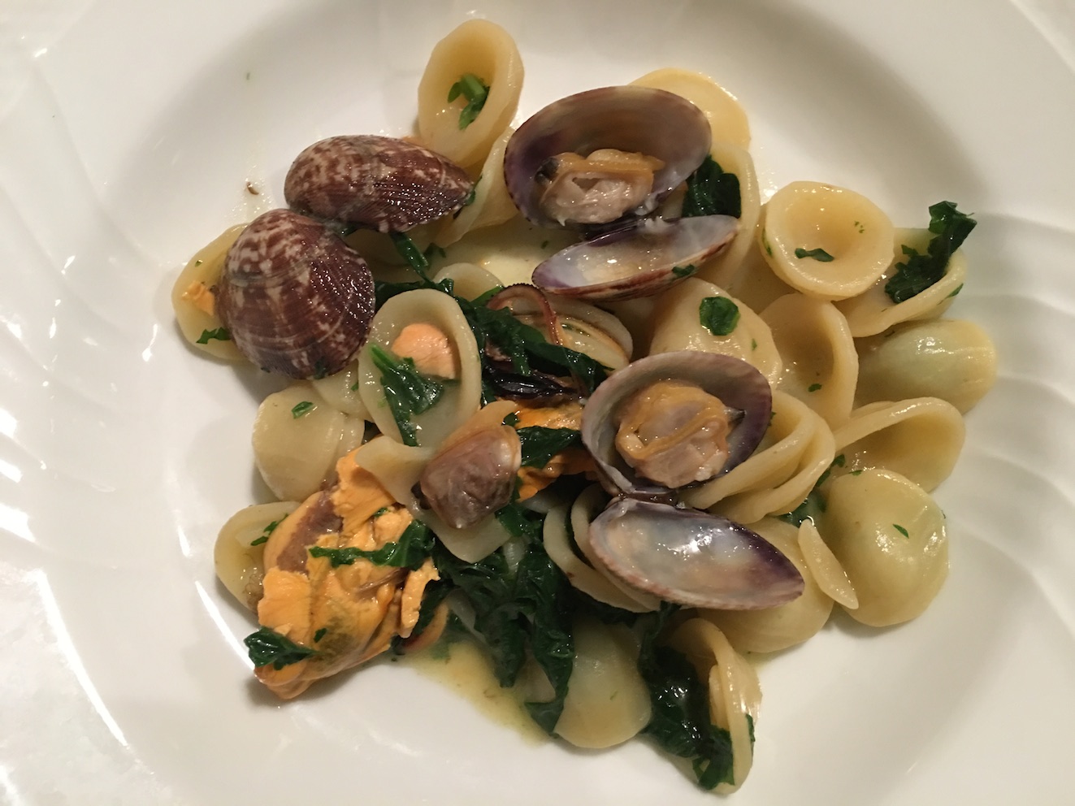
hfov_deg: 61.7
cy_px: 403
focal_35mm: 29
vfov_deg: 48.2
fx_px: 901
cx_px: 538
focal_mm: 4.15
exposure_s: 1/4
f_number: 2.2
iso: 100
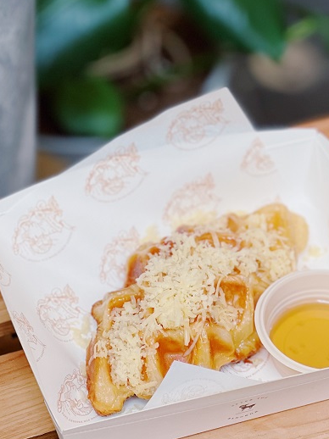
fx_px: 1509
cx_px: 198
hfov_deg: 12.4
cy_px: 142
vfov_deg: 16.5
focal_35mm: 119
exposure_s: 1/121
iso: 80
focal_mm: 9
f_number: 2.8
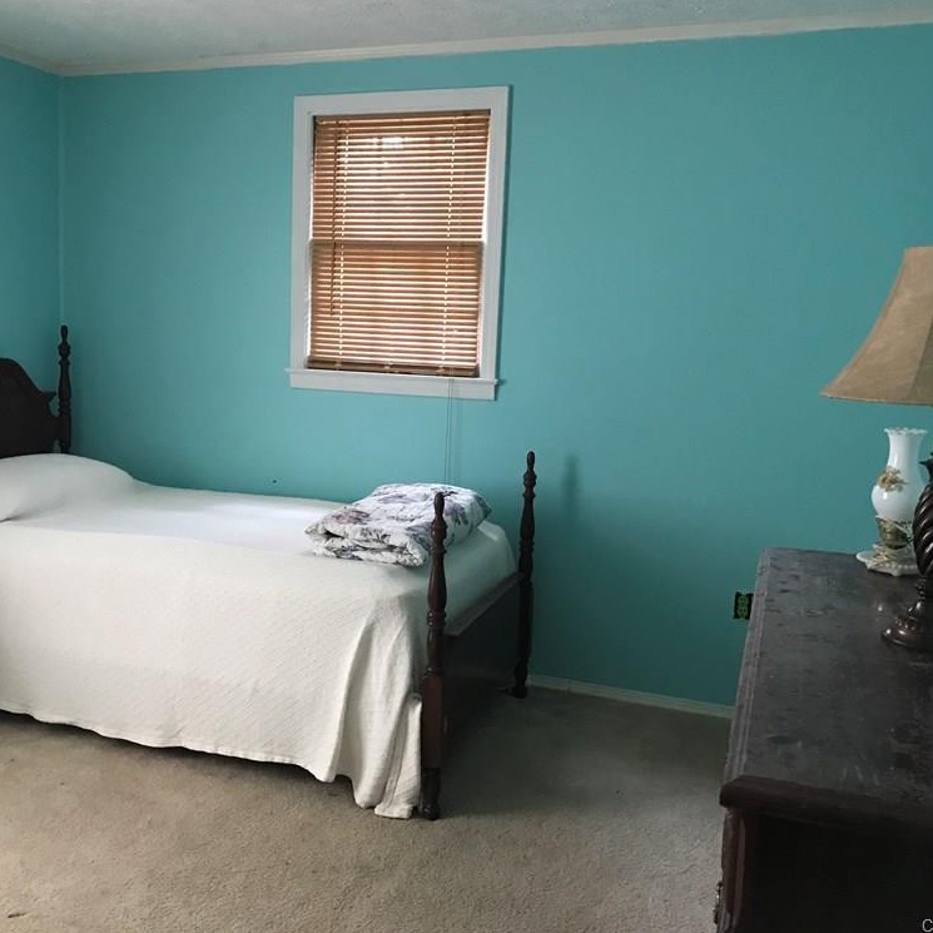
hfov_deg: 48.4
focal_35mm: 34
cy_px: 457
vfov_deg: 48.4
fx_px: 1037
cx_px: 425
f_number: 1.8
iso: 100
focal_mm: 3.99
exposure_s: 1/7
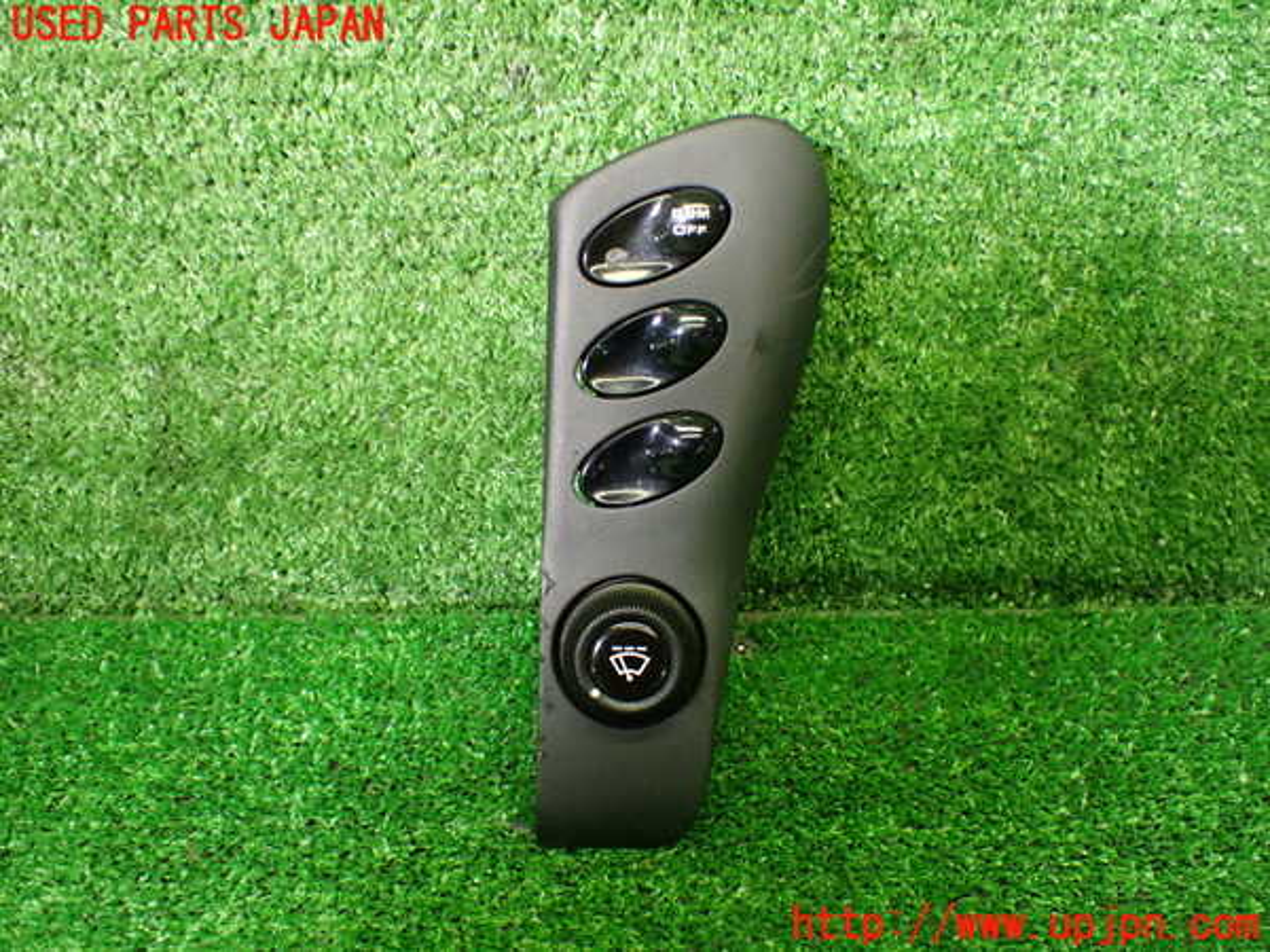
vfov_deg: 39.7
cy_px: 476
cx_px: 635
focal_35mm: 36
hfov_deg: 51.4
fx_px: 1321
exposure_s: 1/100
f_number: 2.5
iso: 800
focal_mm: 6.37
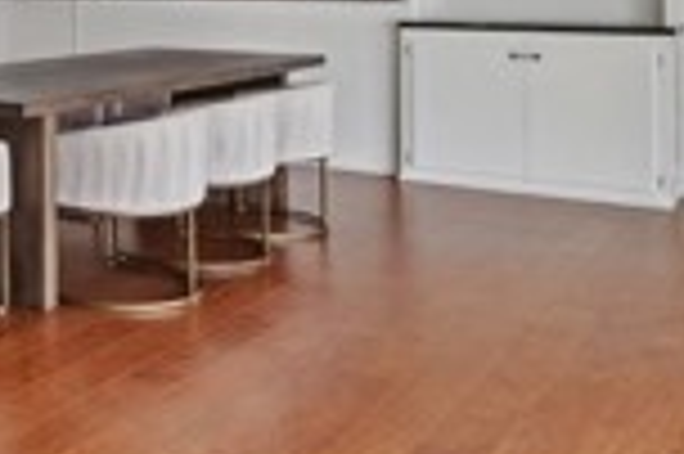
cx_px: -126
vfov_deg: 21.9
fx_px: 1120
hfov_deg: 29.5
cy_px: -31
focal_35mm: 59
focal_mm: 9
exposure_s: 1/35
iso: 200
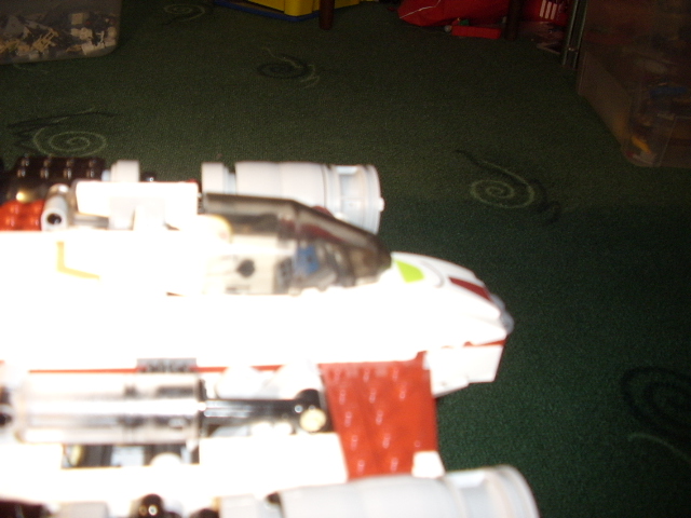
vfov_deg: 46.8
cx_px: 346
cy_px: 259
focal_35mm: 30
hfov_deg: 60.0
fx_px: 599
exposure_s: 1/30
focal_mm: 5.8
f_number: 2.9
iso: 183
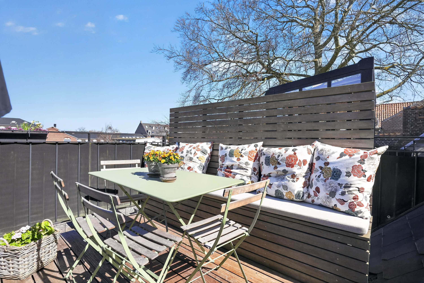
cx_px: 212
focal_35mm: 17
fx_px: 200
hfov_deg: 93.3
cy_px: 142
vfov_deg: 70.4
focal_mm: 17
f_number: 8
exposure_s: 1/400
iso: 400
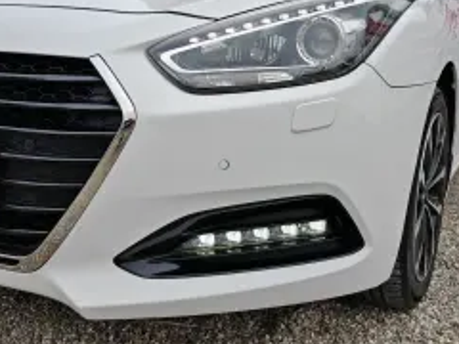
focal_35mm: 39
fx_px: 517
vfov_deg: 36.6
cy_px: 130
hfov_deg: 47.8
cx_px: 243
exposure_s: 1/390
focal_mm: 5.4
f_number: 1.6
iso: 50
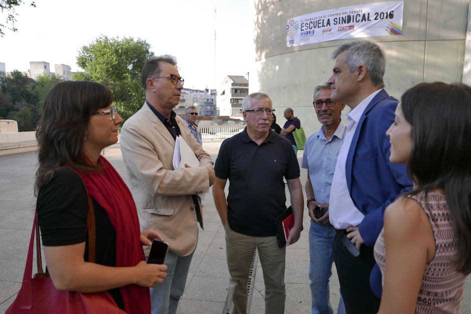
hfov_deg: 73.7
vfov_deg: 53.2
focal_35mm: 24
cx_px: 236
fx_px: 314
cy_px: 157
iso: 100
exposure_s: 1/1300
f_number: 1.7
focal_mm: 10.9
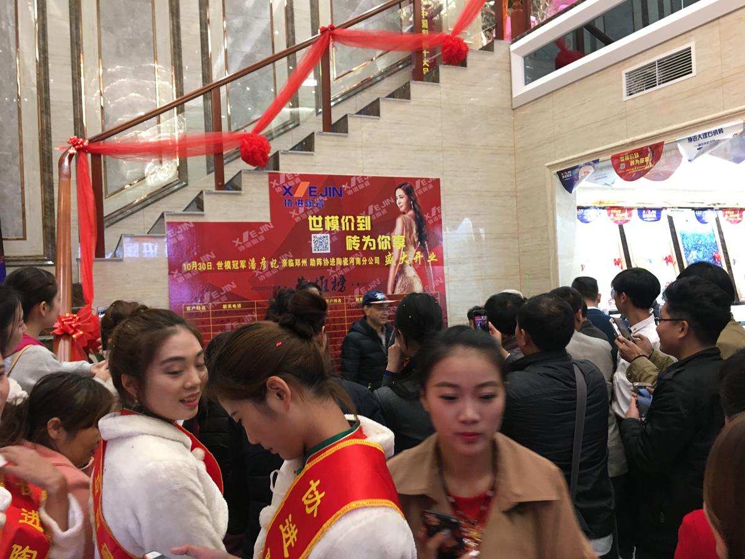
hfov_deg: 61.7
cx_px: 372
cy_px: 280
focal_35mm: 29
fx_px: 624
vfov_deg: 48.2
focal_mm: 4.15
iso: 125
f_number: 2.2
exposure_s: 1/33
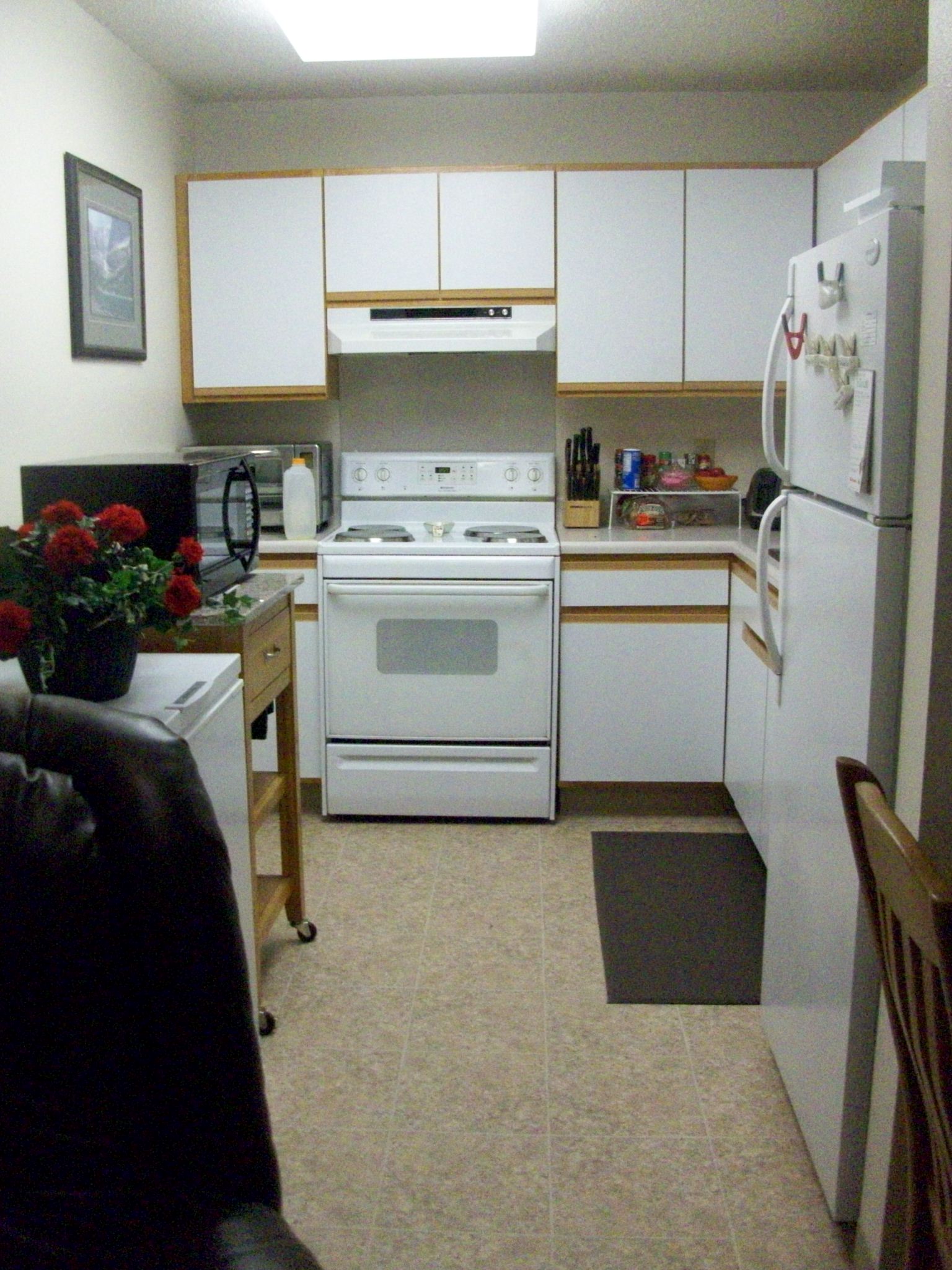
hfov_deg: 41.8
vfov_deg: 54.0
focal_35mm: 34
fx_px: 1247
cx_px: 476
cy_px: 635
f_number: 2.8
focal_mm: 5.7
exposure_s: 1/128
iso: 554
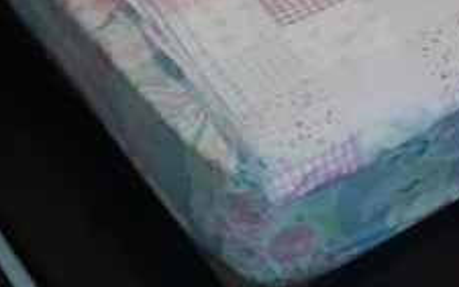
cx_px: 814
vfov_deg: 9.5
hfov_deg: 14.3
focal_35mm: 130
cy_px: -267
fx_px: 1627
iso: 200
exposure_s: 1/25
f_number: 1.9
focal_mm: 3.6
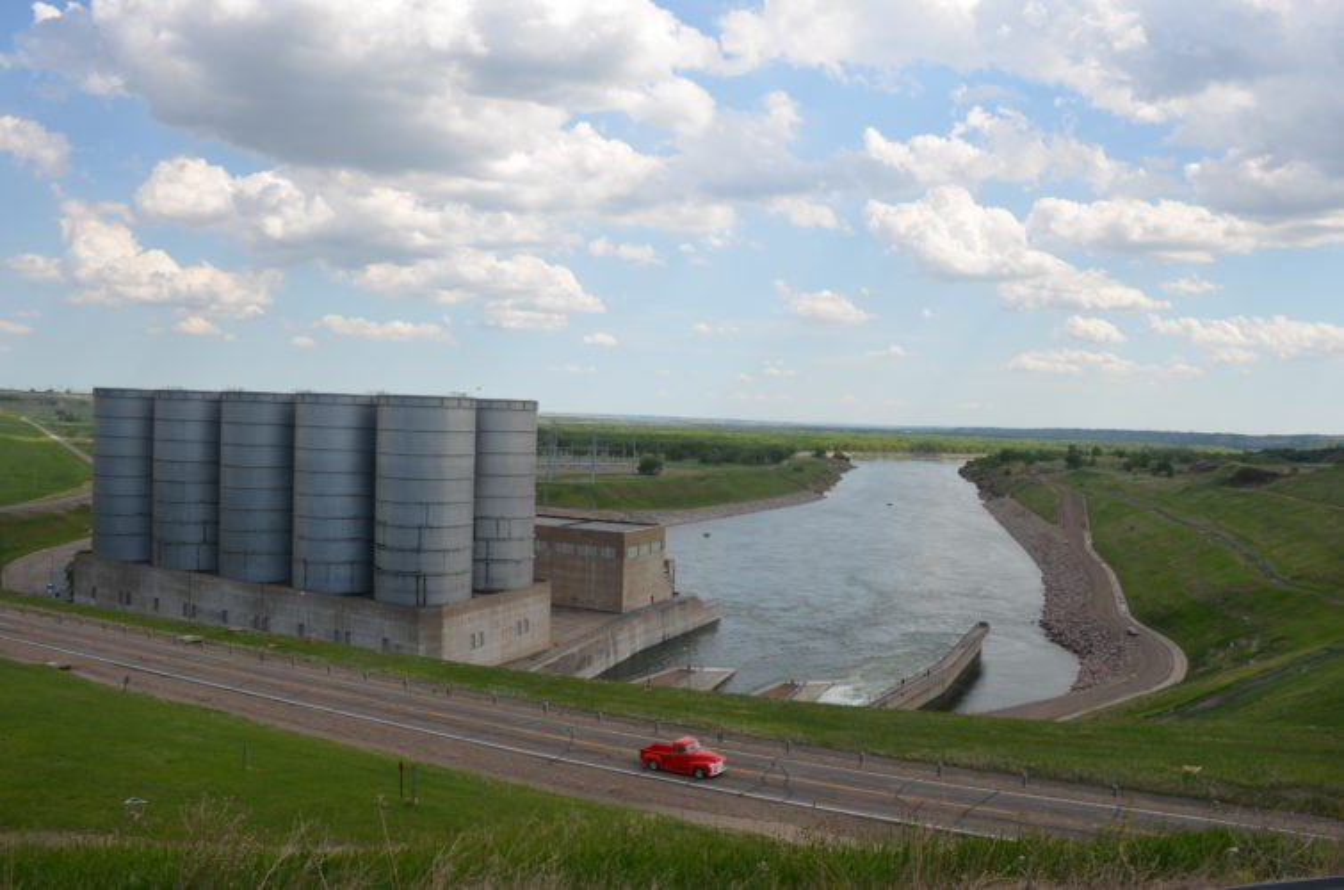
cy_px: 445
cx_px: 672
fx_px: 1006
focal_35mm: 27
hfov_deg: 67.5
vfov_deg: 47.7
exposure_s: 1/250
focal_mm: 18
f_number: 8
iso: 110
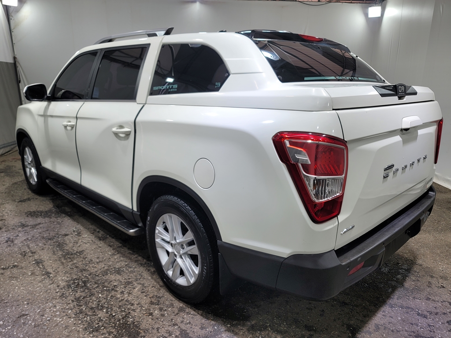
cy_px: 169
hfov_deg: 69.4
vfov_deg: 54.9
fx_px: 326
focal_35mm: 25
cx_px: 226
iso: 25
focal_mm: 7
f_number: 1.8
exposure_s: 1/120
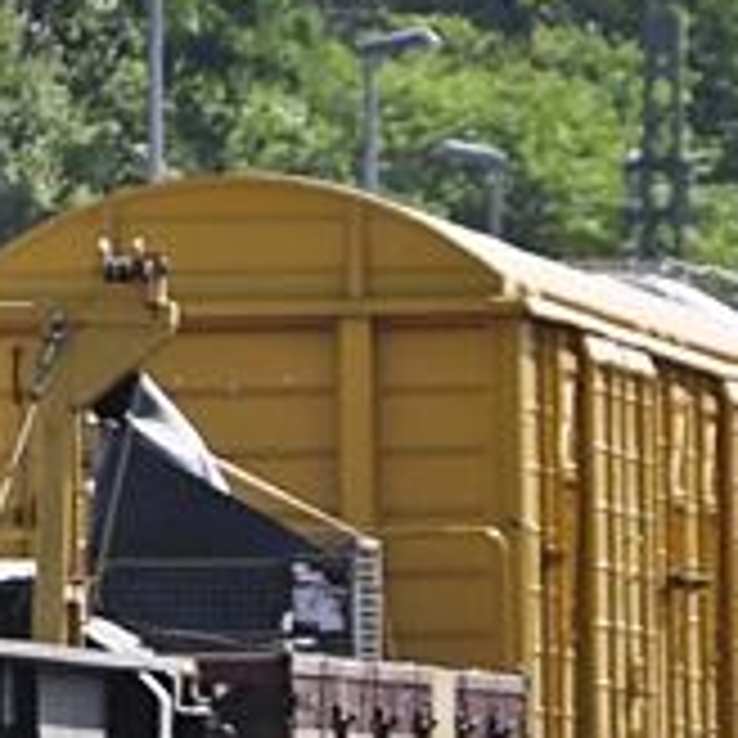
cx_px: -688
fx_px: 23943
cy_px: 171
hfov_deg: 1.8
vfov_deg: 1.8
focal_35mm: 993
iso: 200
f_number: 8
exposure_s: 1/500
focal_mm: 125
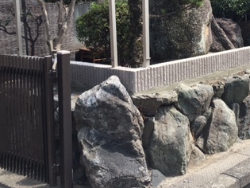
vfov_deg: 24.5
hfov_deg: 31.5
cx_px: 216
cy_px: 42
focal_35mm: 59
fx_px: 426
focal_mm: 4.15
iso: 25
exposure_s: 1/587
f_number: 2.2
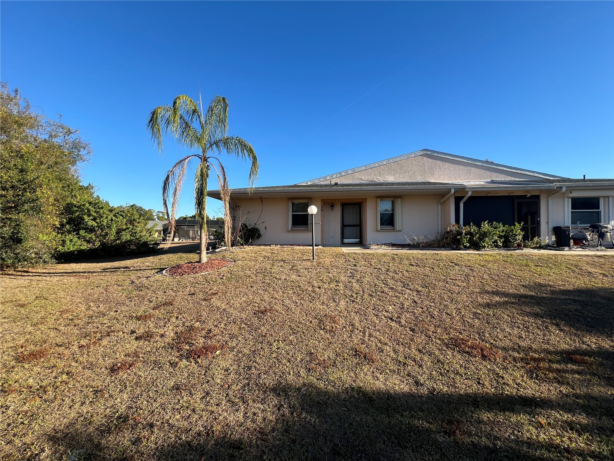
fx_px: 231
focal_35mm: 13
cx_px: 307
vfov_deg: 89.9
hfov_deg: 106.2
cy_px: 230
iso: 32
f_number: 1.8
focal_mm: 1.57
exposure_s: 1/669
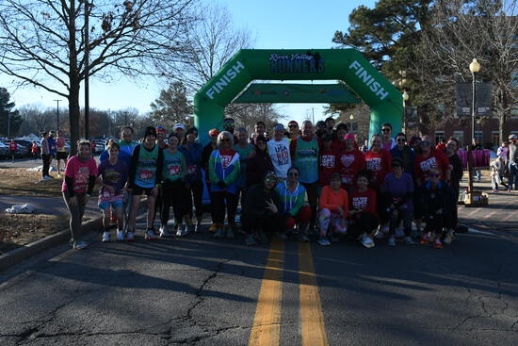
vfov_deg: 31.9
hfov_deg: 46.4
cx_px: 259
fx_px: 604
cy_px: 173
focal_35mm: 42
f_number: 5.6
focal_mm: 21
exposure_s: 1/320
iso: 100
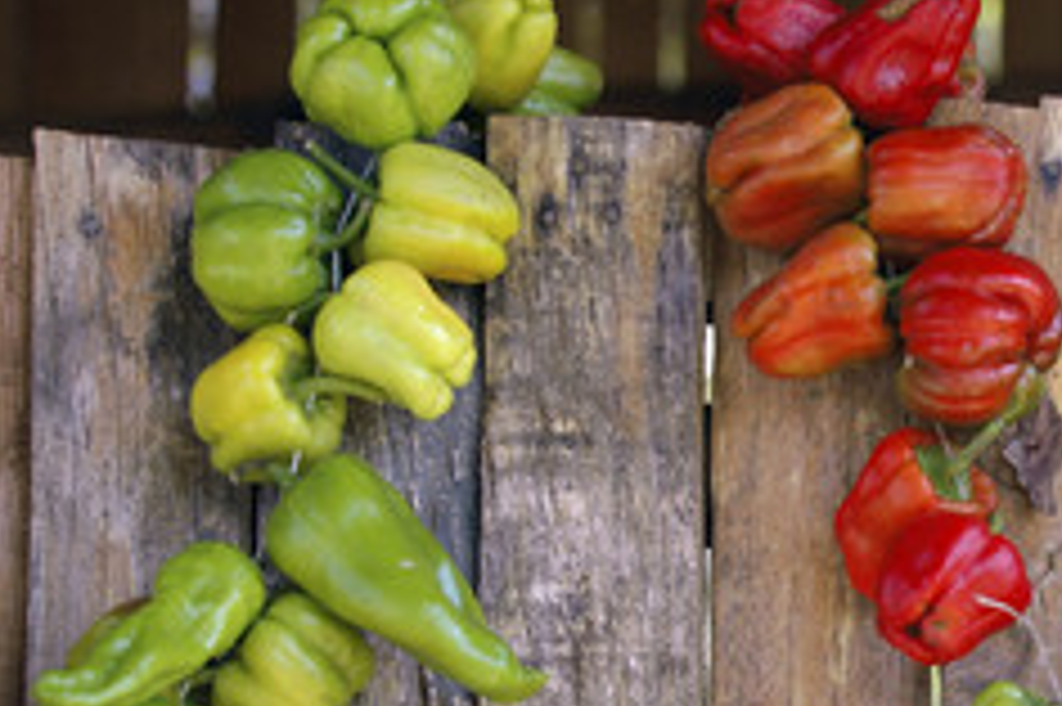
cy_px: 463
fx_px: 5512
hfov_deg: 10.9
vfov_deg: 7.3
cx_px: 934
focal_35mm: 187
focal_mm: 70
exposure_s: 1/125
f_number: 4.5
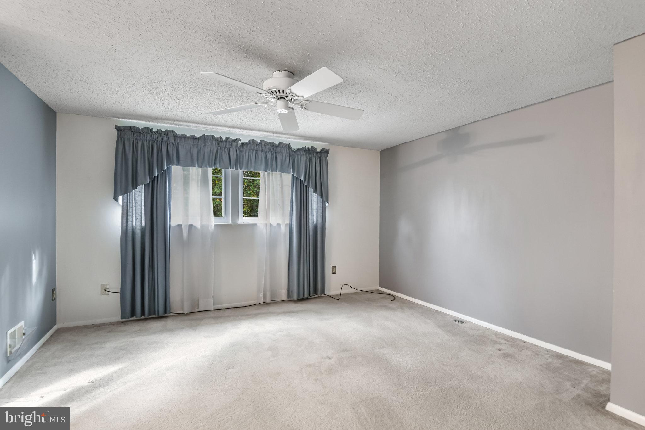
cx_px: 322
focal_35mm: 17
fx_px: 305
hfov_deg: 93.3
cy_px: 215
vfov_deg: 70.5
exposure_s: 1/10
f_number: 8
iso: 400
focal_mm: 17
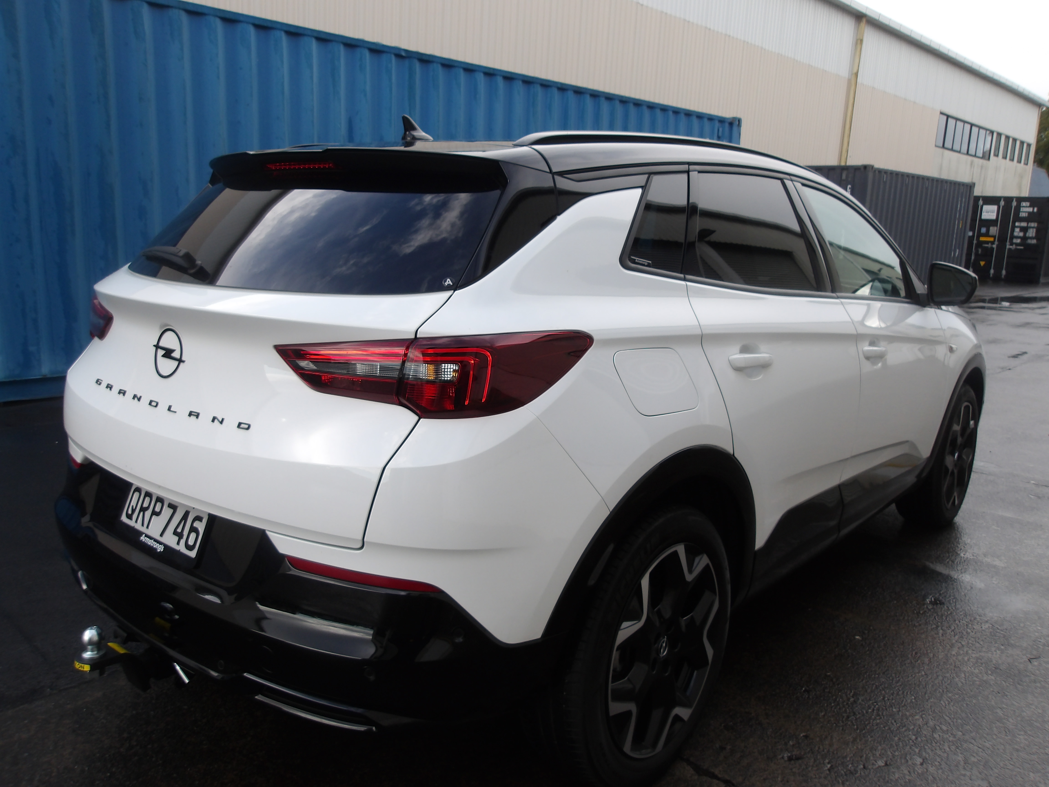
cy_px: 394
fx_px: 818
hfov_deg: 65.3
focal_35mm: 27
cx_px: 524
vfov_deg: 51.4
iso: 100
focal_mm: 4.9
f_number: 3
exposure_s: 1/384
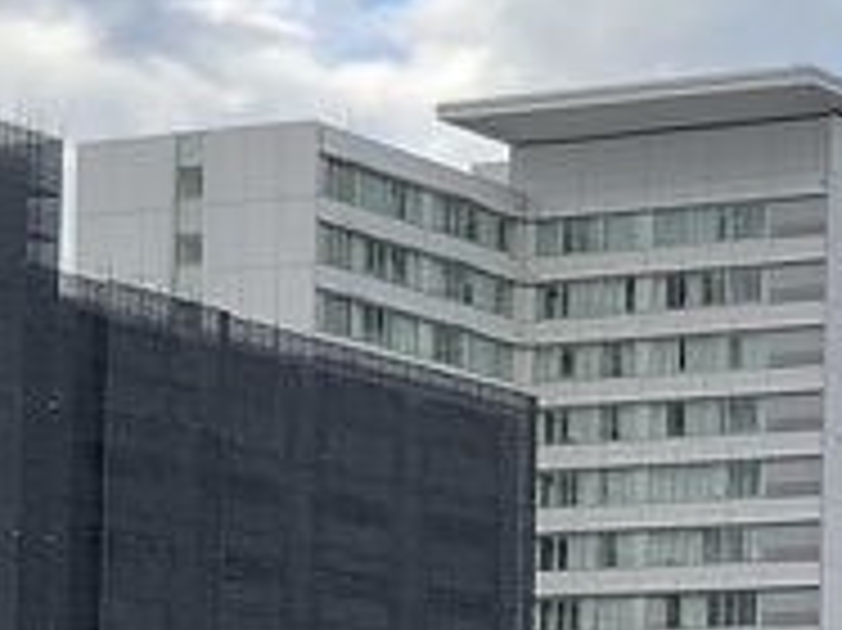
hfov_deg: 11.7
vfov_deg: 9.1
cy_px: 891
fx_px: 3865
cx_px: 1396
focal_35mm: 159
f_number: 1.8
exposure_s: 1/962
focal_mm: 3
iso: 16
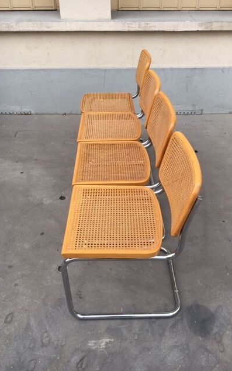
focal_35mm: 31
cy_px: 186
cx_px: 126
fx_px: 314
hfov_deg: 40.6
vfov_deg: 61.2
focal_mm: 4.15
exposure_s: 1/1115
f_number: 2.2
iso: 25
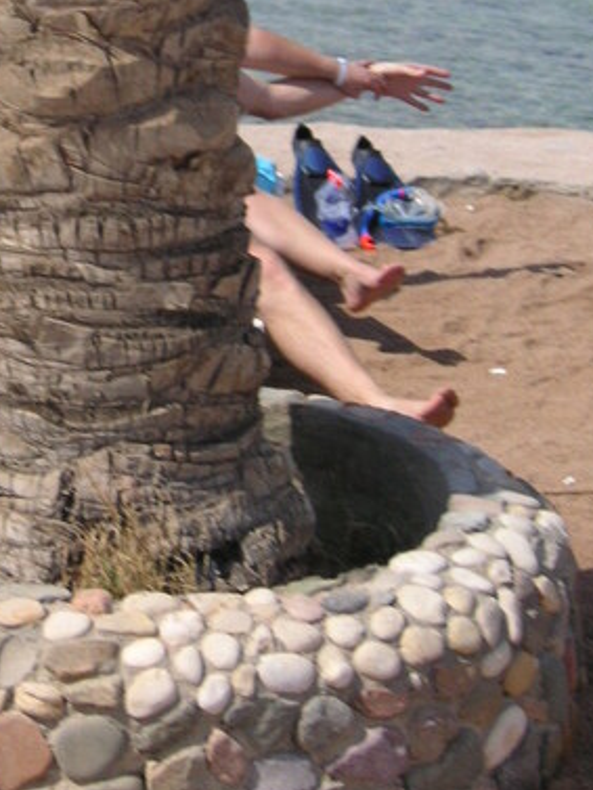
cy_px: 98
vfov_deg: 18.3
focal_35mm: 106
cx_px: 44
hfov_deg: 13.8
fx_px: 2420
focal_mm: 8.4
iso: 50
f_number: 8
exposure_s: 1/180
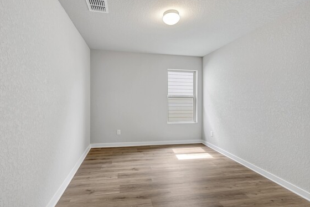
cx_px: 149
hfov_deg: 96.7
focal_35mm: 16
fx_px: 138
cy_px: 102
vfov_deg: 73.8
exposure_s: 1/2.5
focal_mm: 14
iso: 100
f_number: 9
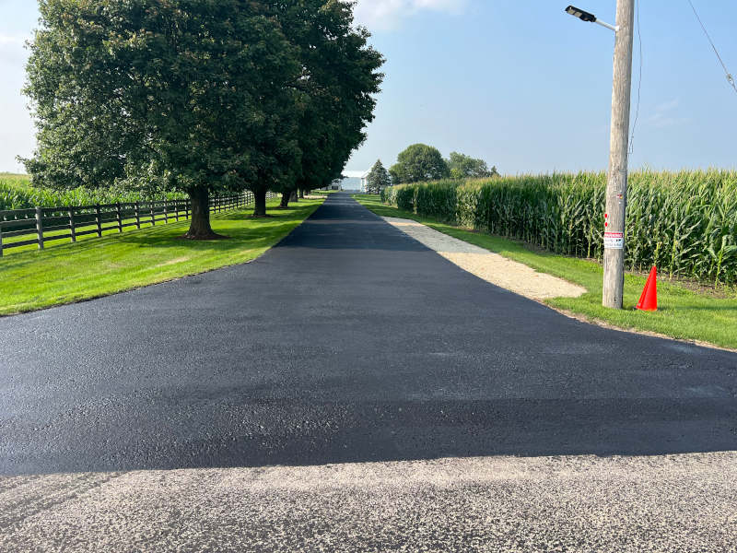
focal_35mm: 26
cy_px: 276
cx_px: 368
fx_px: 554
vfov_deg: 53.1
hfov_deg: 67.3
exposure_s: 1/1869
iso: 50
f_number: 1.5
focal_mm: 5.7
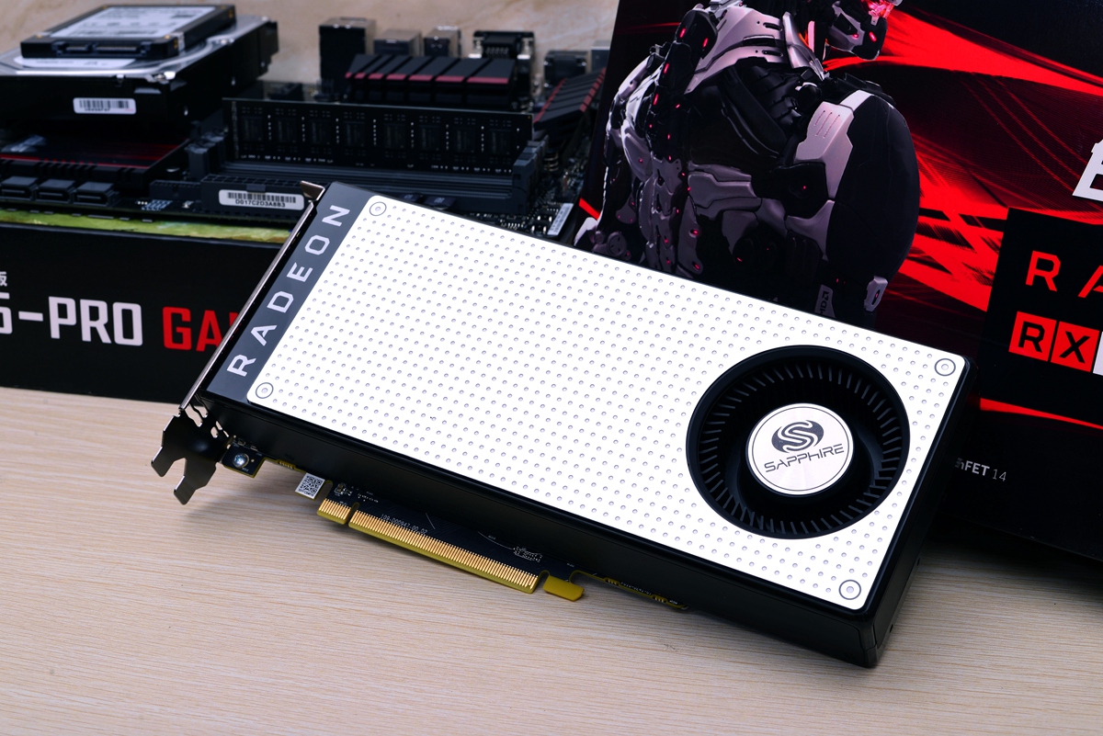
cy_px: 368
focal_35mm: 50
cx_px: 552
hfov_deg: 39.6
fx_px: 1532
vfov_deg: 27.0
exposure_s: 1/100
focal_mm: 50
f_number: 16
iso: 160
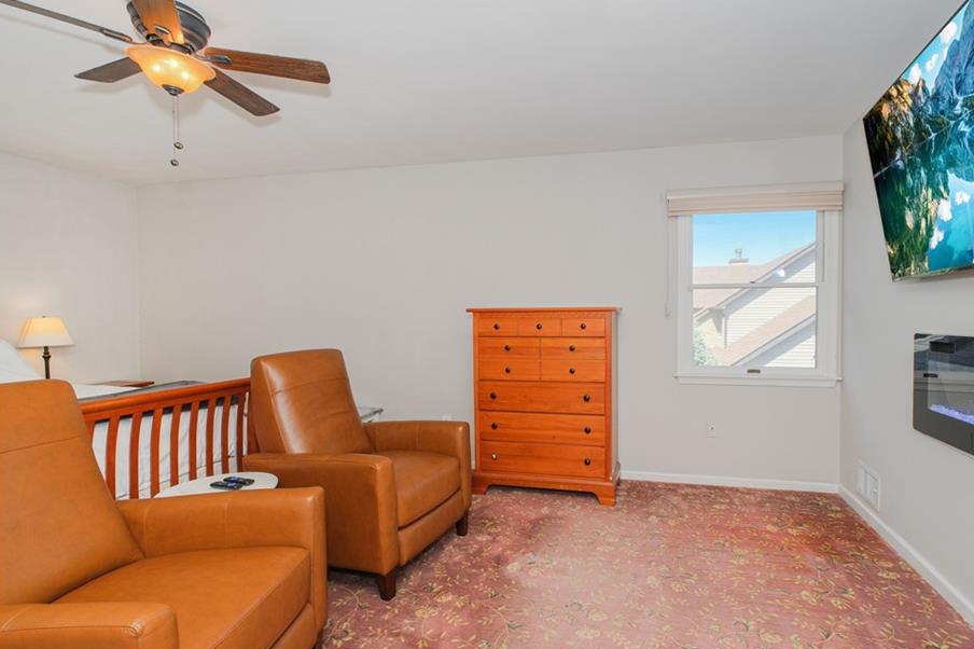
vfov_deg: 70.4
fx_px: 460
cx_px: 543
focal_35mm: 17
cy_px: 332
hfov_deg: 92.9
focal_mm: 10
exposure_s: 1/60
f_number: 8
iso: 400
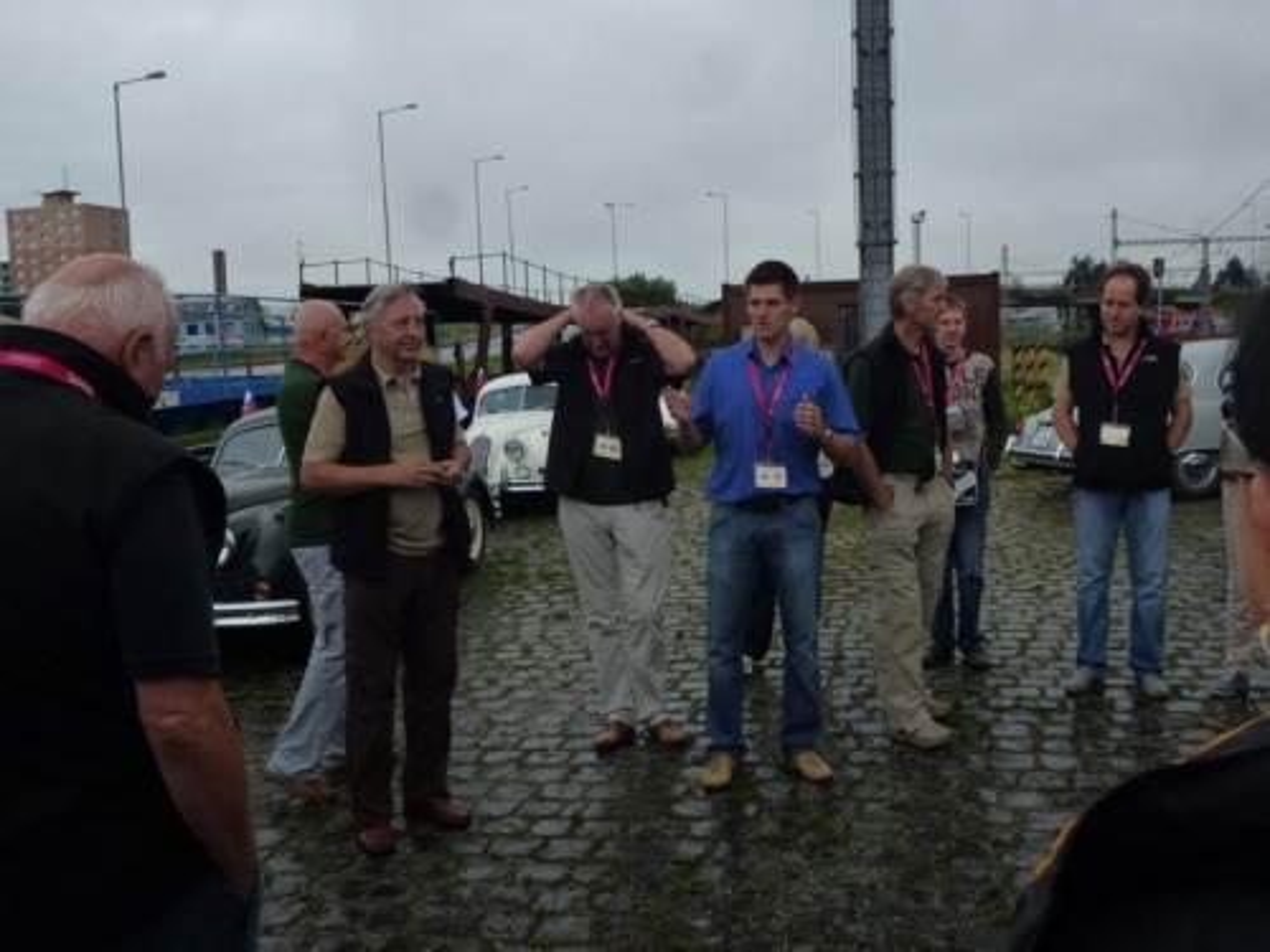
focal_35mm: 33
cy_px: 476
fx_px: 1211
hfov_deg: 55.4
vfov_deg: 42.9
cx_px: 635
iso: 160
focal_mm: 5.9
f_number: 3.6
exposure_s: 1/125
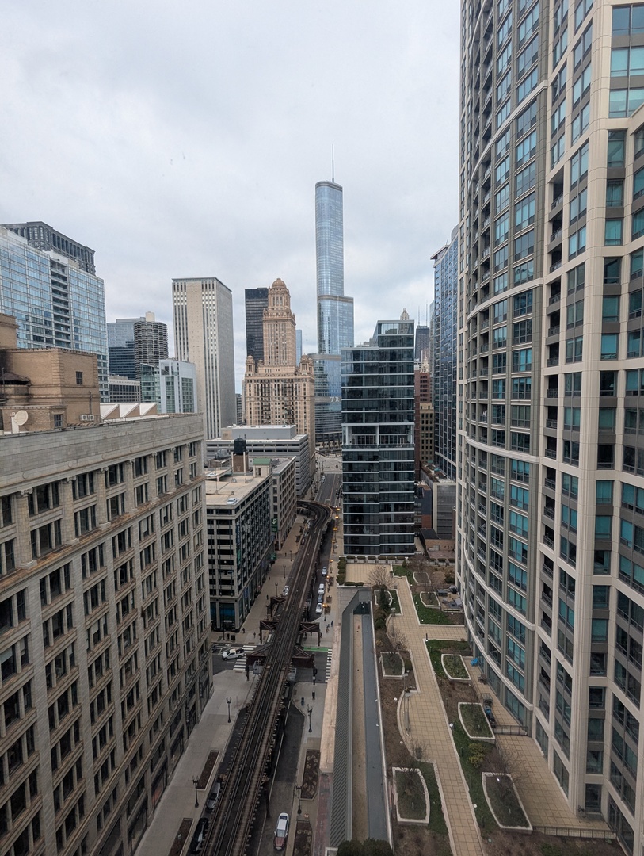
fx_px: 396
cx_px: 322
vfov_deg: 94.4
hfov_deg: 78.2
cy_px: 428
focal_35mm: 16
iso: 52
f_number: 2.2
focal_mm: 2.35
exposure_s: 1/463
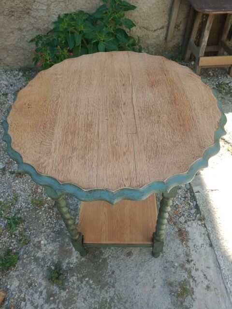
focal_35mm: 27
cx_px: 116
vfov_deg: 65.3
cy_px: 154
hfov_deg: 51.4
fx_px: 241
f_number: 2
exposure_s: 1/293
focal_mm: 3.54
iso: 114
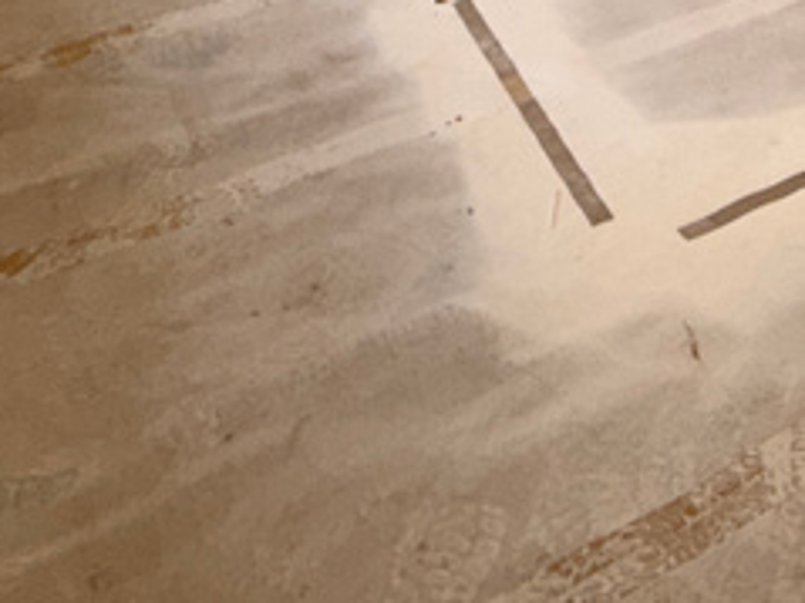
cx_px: 920
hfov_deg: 28.7
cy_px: -583
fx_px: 1395
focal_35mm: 60
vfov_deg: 17.7
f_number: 2.2
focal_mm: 2.22
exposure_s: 1/121
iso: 50
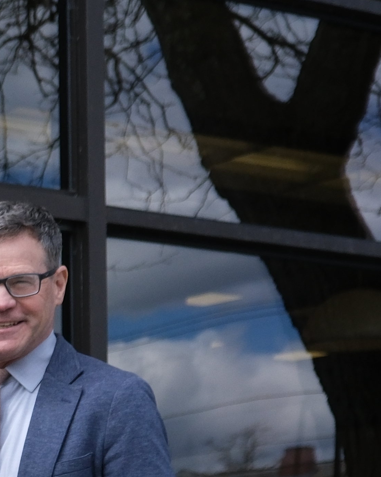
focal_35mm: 139
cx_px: -579
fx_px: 1959
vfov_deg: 13.2
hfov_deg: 9.6
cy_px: 667
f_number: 3.2
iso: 500
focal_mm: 22.3
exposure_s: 1/3200
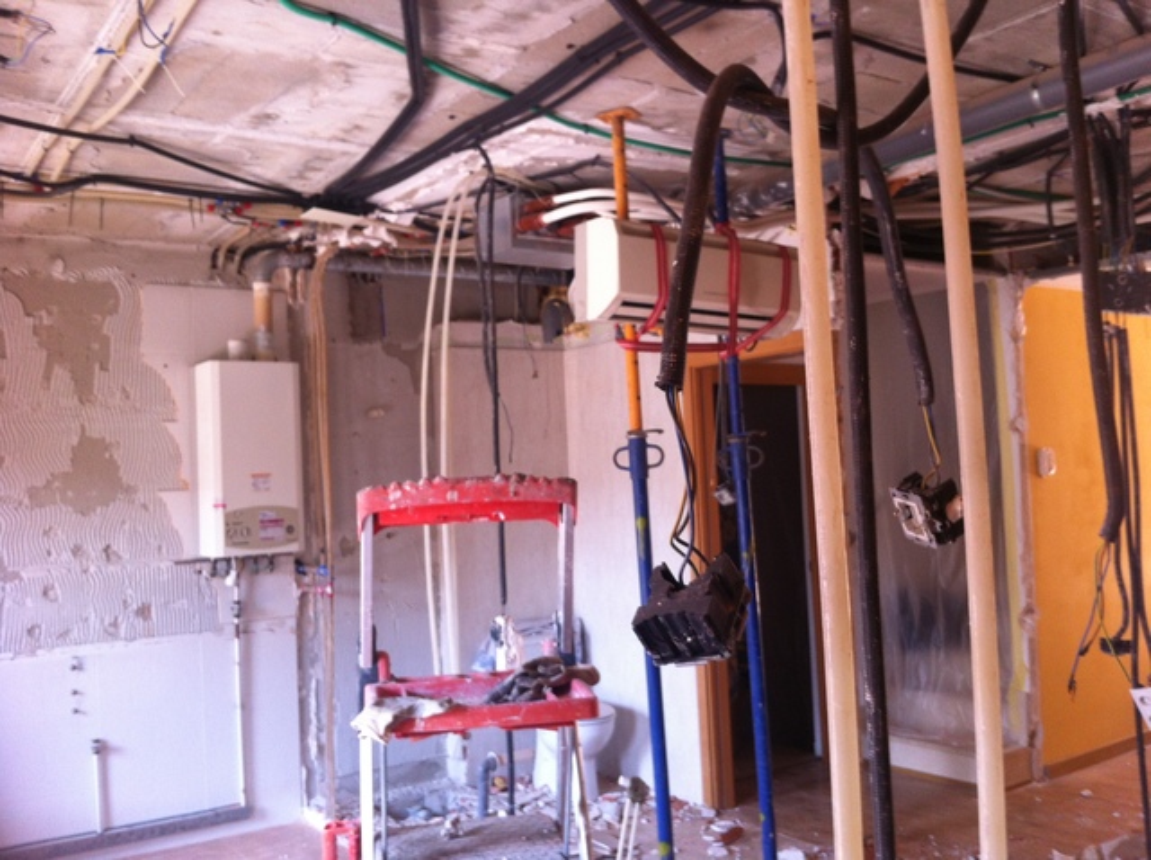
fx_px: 1162
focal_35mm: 35
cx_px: 576
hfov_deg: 52.7
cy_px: 430
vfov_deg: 40.6
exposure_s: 1/15
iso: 80
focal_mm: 3.85
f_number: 2.8
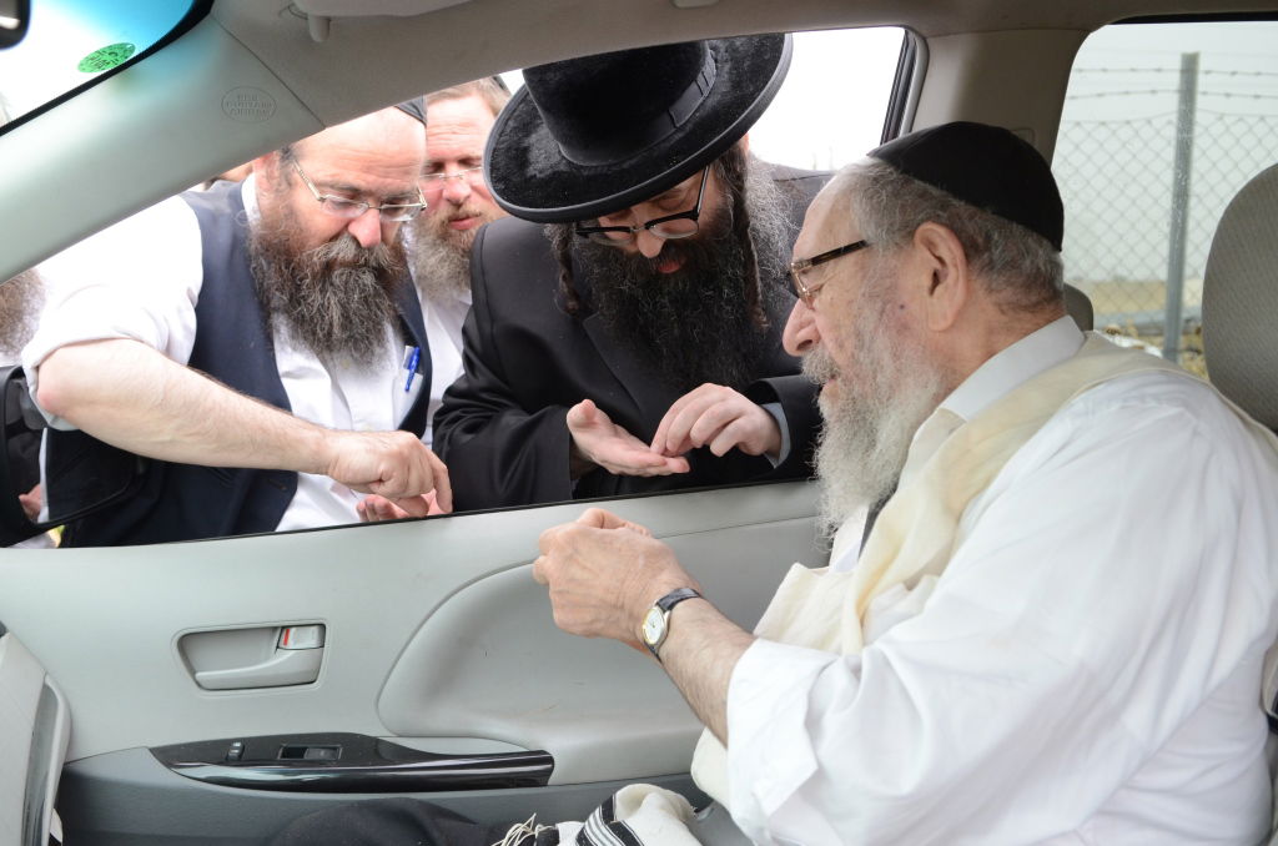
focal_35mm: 39
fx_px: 1381
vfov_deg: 34.1
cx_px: 639
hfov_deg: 49.6
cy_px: 423
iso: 800
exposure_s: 1/500
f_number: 4
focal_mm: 26
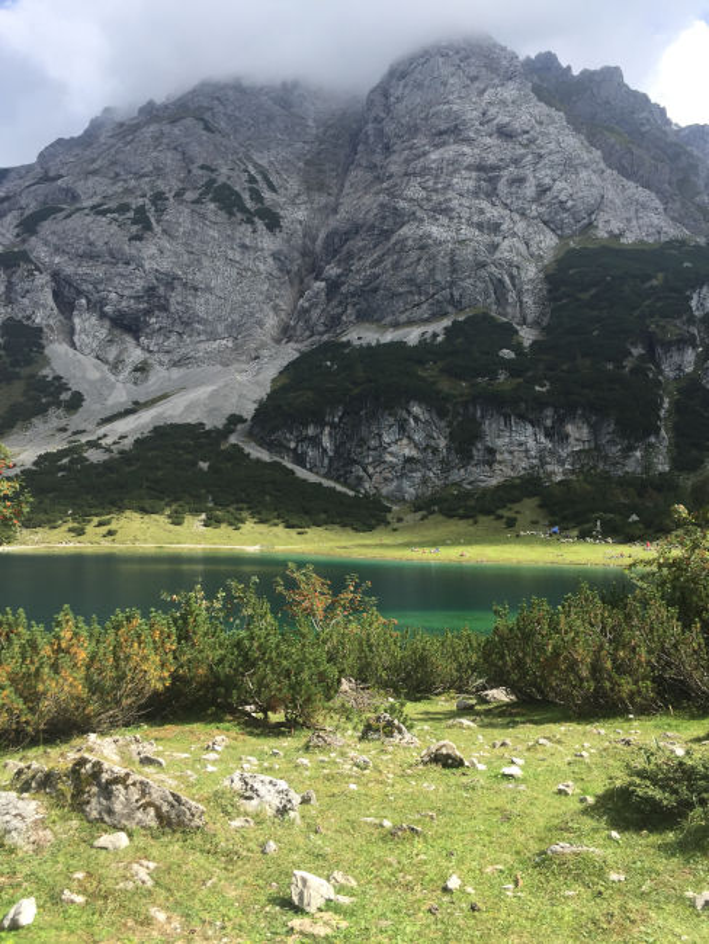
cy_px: 472
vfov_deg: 61.6
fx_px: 791
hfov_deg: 48.3
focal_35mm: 29
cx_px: 354
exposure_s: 1/879
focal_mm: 4.15
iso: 32
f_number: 2.2
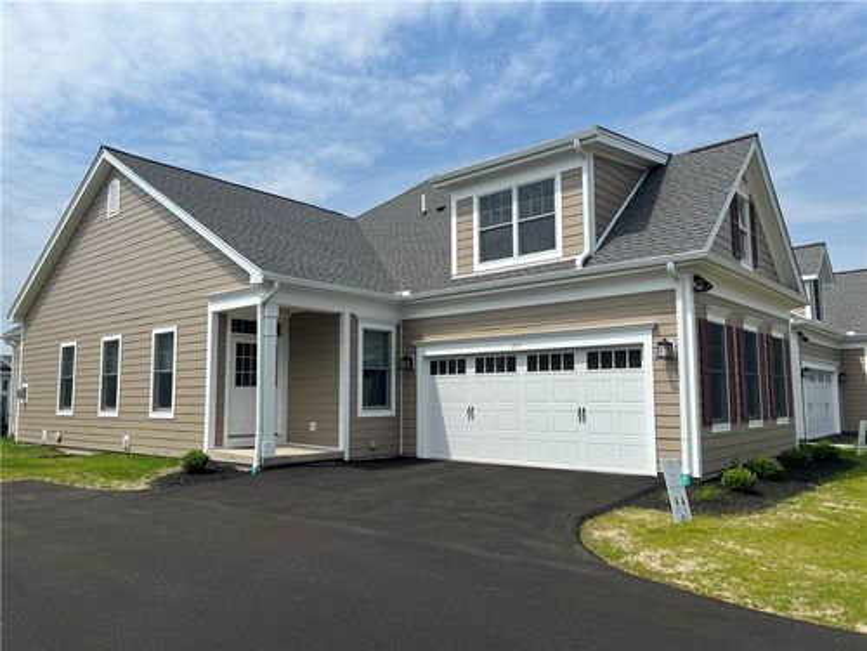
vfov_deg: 53.1
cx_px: 434
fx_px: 651
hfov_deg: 67.3
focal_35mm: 26
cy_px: 326
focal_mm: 5.7
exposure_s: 1/6579
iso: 50
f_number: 1.5
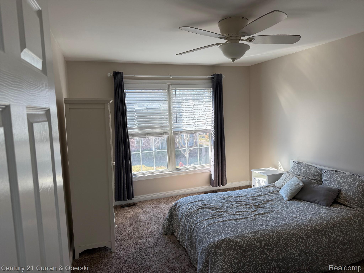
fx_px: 252
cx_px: 182
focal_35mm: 24
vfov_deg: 56.8
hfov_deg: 71.6
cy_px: 136
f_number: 1.78
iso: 80
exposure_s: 1/271
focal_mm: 6.76
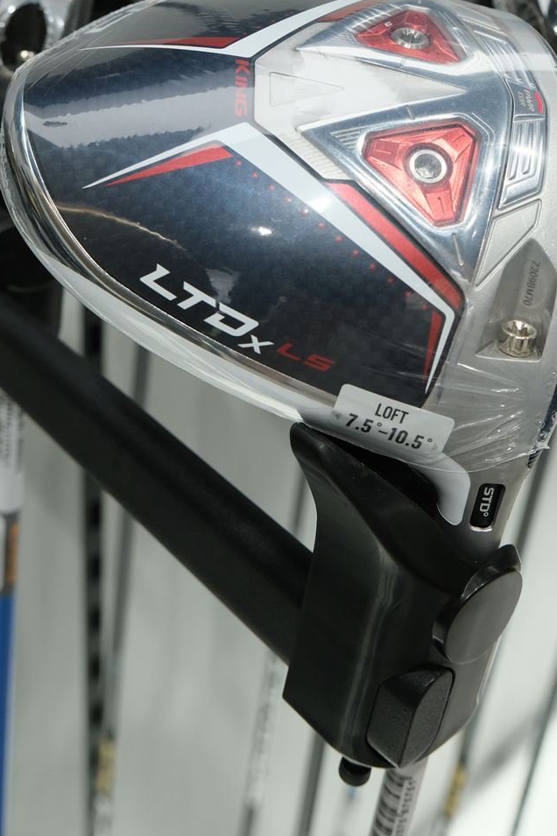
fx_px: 1022
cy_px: 210
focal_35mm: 44
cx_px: 335
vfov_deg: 43.1
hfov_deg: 30.4
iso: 1250
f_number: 5.6
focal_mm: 18.4
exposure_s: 1/180
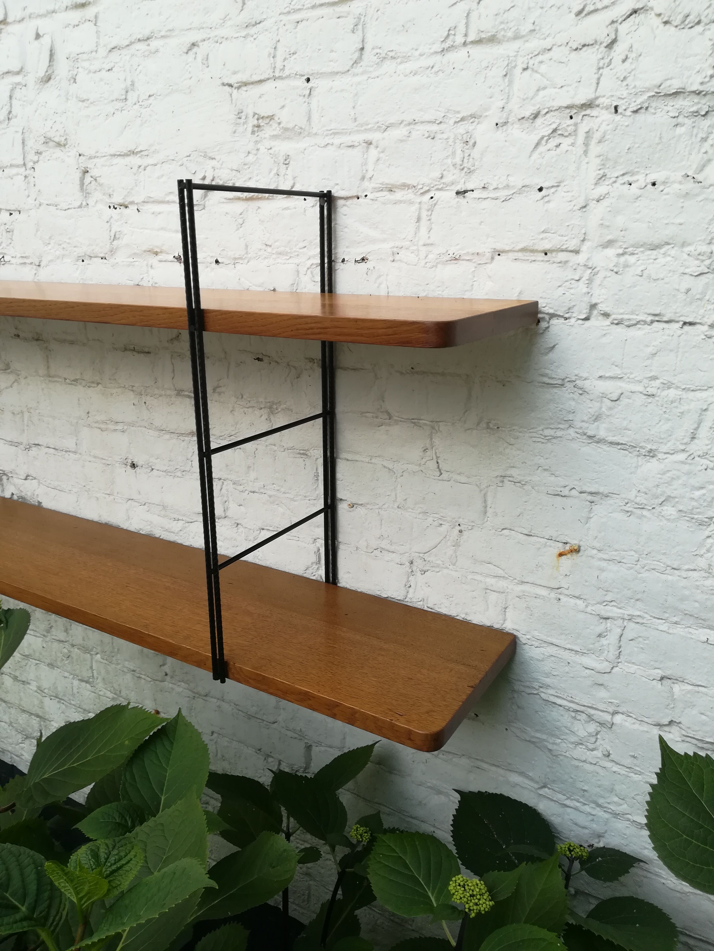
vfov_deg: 67.3
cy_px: 476
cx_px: 357
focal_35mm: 26
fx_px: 715
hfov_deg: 53.1
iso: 100
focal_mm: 3.83
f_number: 2.2
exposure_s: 1/33.3
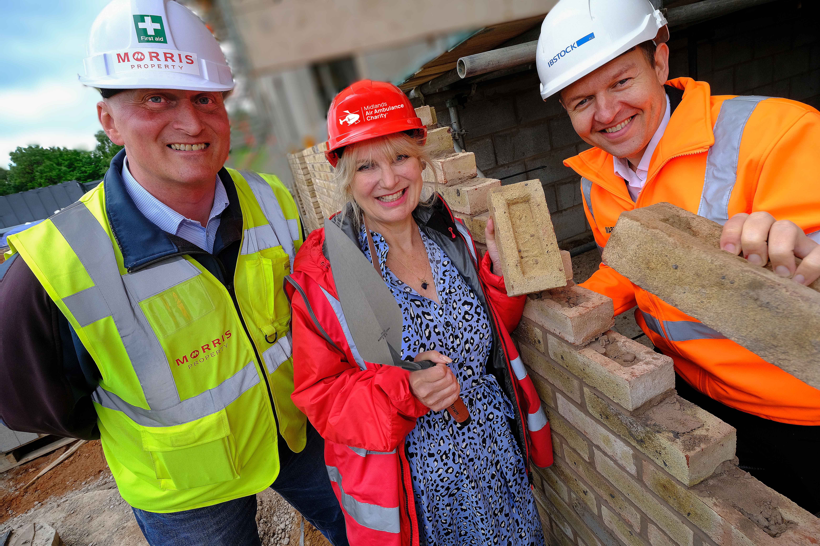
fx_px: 387
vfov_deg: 70.4
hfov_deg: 93.3
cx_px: 410
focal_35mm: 17
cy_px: 273
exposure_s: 1/480
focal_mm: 11.6
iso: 500
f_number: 6.4
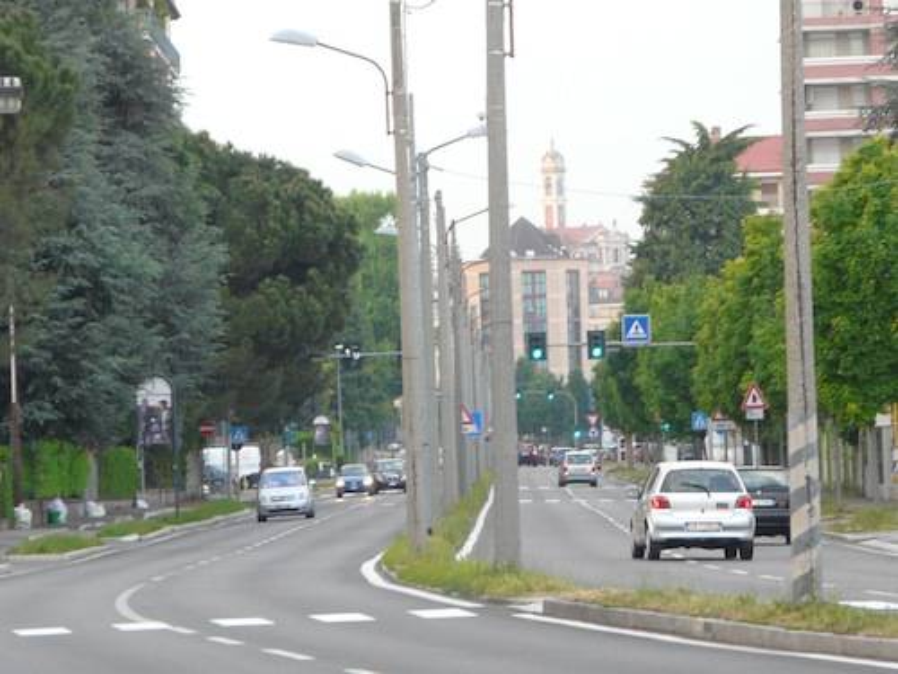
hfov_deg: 7.4
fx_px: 6952
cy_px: 337
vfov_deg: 5.5
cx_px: 449
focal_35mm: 268
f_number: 3.6
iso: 160
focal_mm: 27.6
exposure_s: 1/60
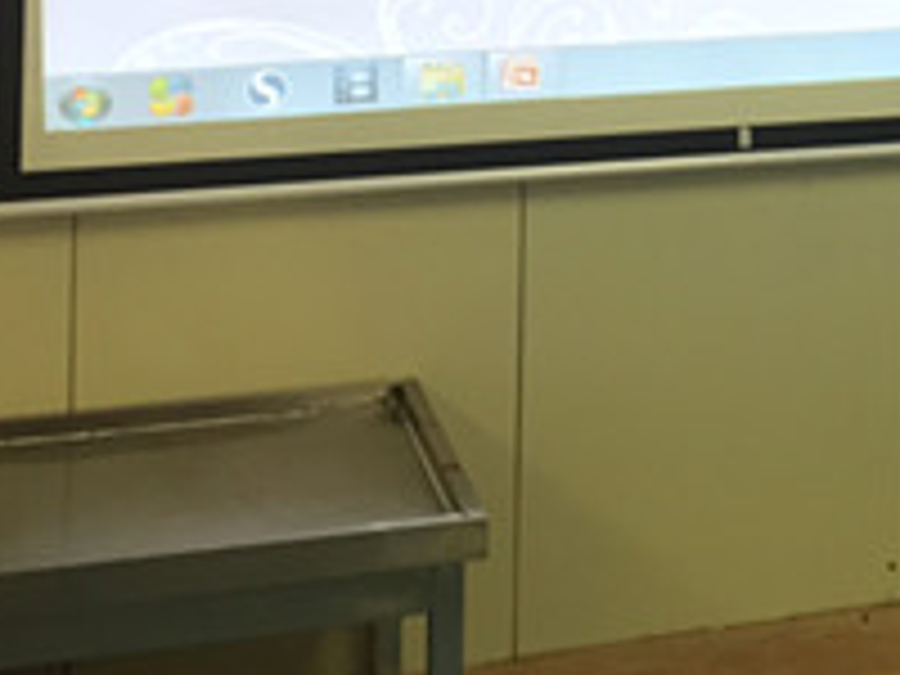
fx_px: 2262
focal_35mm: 87
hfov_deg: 21.3
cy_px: -324
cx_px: 994
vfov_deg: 15.7
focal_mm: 4.15
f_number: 2.2
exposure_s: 1/33
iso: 160
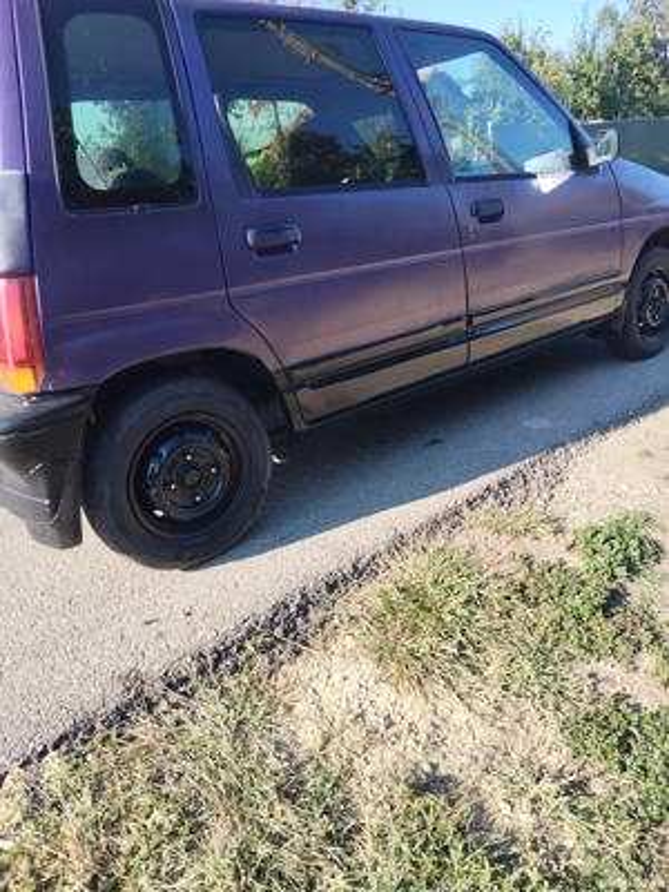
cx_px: 334
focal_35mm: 25
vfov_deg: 69.4
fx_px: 644
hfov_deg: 54.9
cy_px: 446
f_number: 1.8
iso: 100
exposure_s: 1/469
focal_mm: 4.15
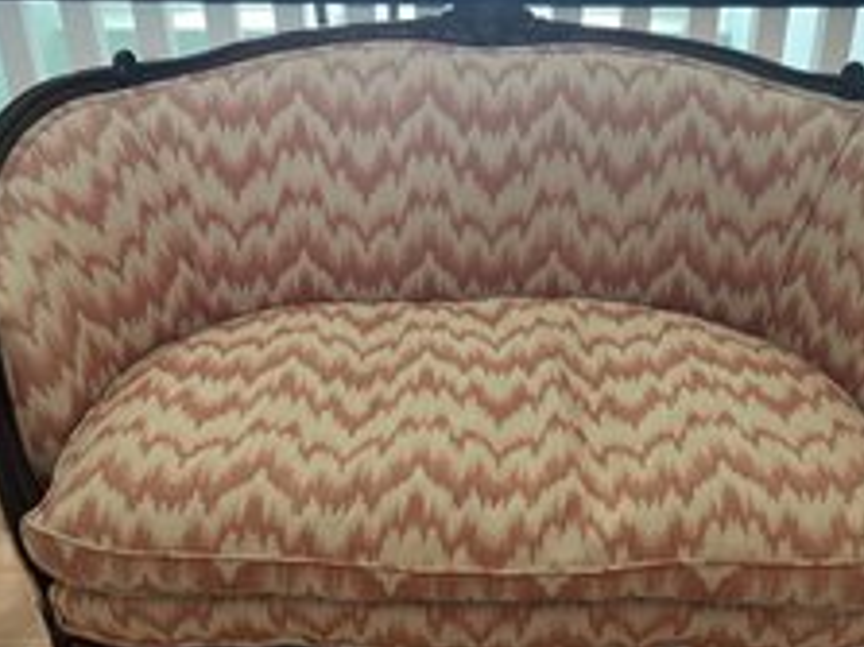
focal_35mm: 40
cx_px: 502
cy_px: 413
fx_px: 998
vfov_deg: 35.7
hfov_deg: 46.6
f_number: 1.5
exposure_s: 1/60
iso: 250
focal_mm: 5.7
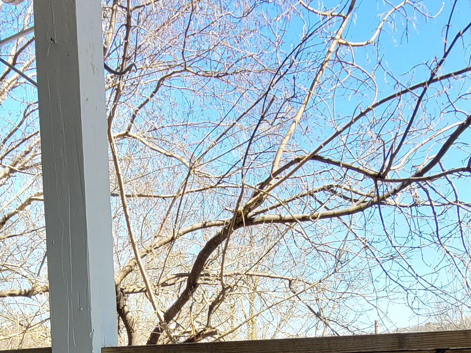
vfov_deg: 30.7
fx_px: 585
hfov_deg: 42.9
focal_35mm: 43
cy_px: 370
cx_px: 139
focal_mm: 1.74
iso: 40
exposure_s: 1/207
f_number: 2.2
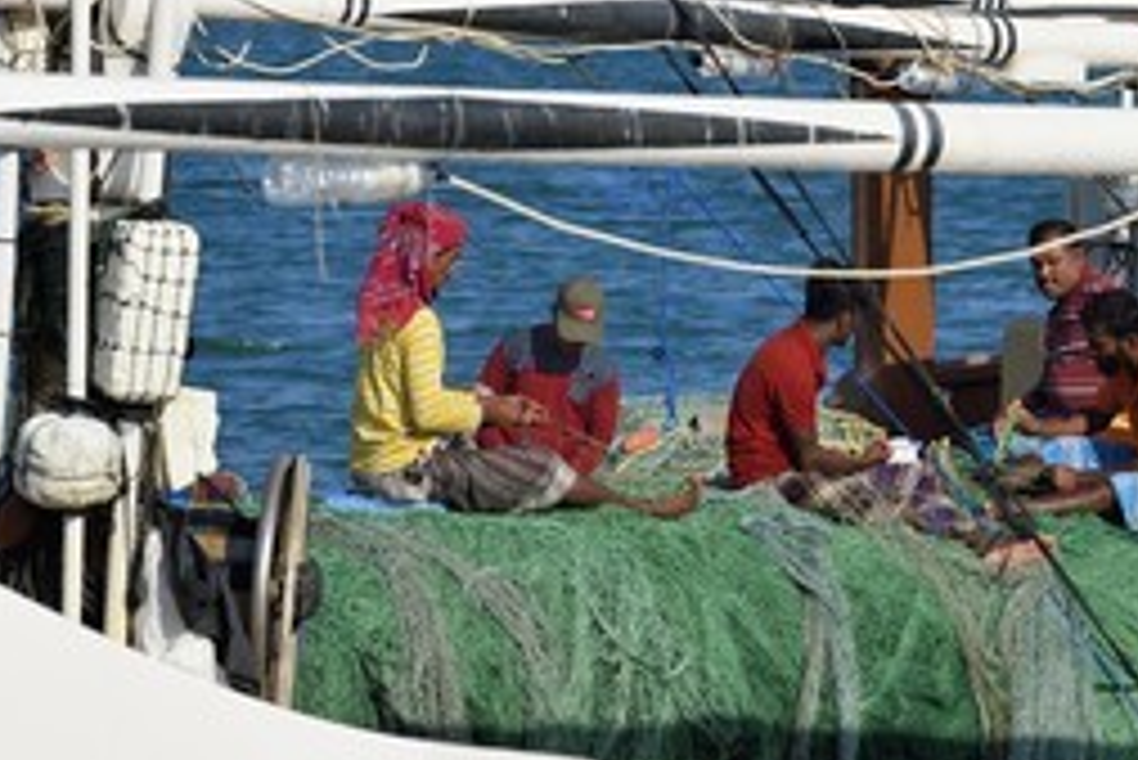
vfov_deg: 4.5
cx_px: 891
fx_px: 9710
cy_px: 166
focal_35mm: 307
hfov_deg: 6.7
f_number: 10
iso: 200
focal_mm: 185
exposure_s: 1/500
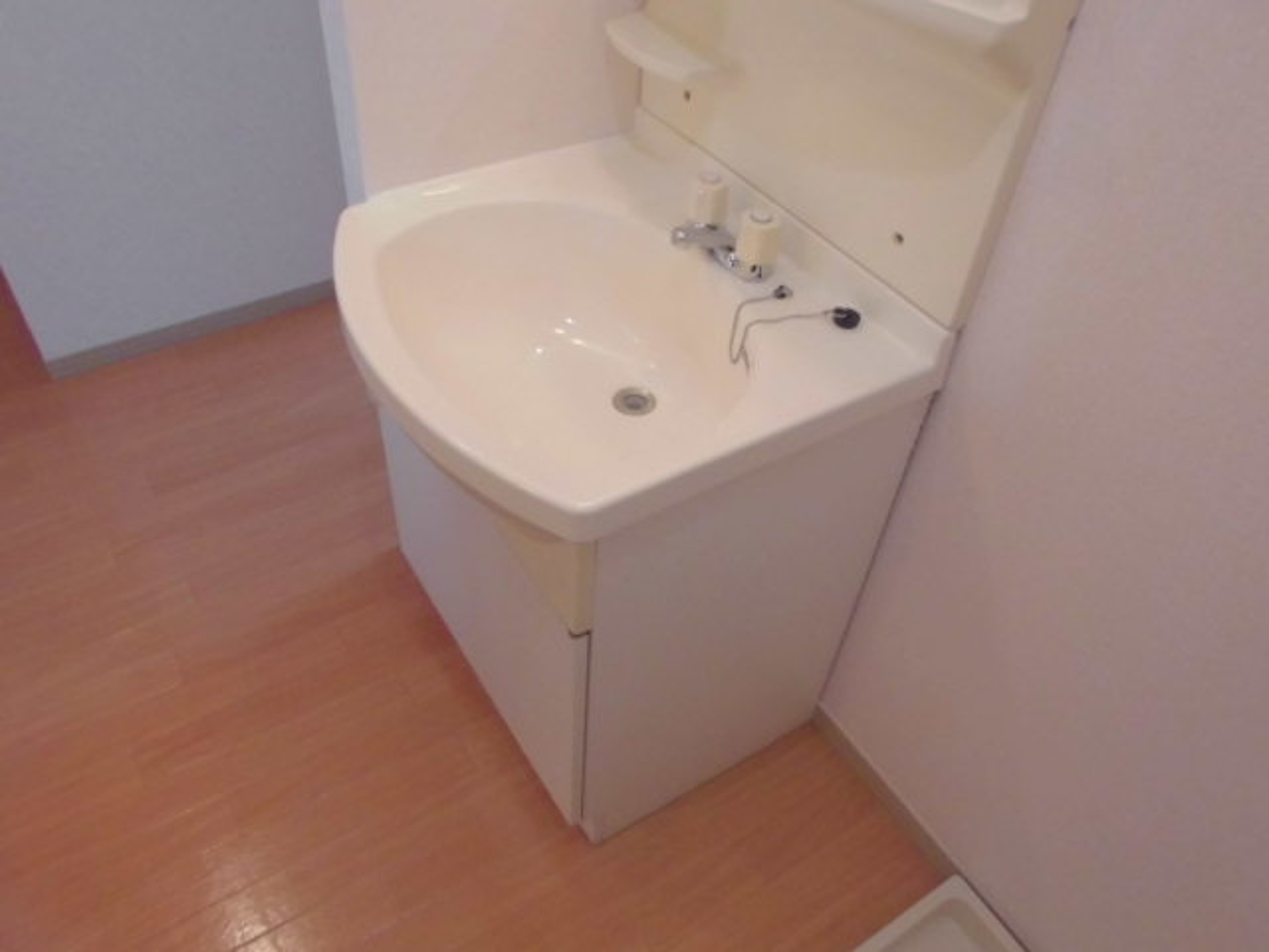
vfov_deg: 53.1
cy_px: 476
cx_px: 634
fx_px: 953
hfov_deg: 67.3
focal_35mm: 26
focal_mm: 4.6
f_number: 3.5
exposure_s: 1/60
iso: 400
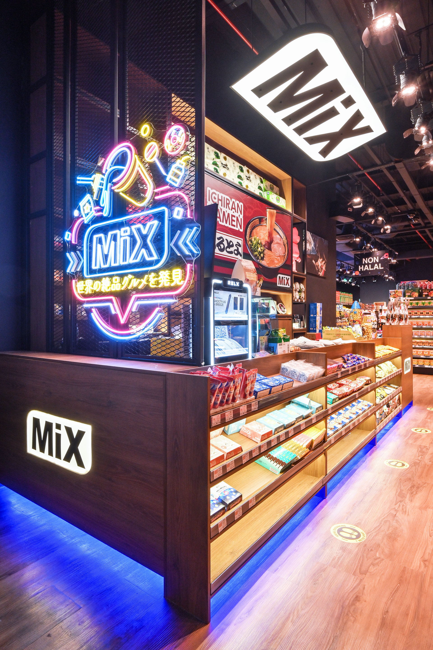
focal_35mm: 20
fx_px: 361
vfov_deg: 84.0
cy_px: 325
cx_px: 216
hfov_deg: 61.9
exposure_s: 1/40
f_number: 11
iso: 800
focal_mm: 20
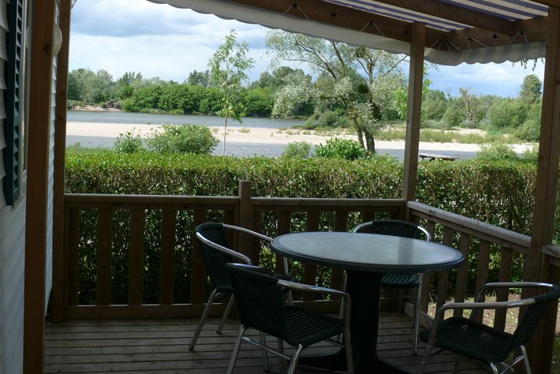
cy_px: 150
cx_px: 275
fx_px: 638
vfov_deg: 32.6
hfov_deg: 47.4
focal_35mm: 41
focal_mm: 7.4
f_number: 4
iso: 100
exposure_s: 1/500
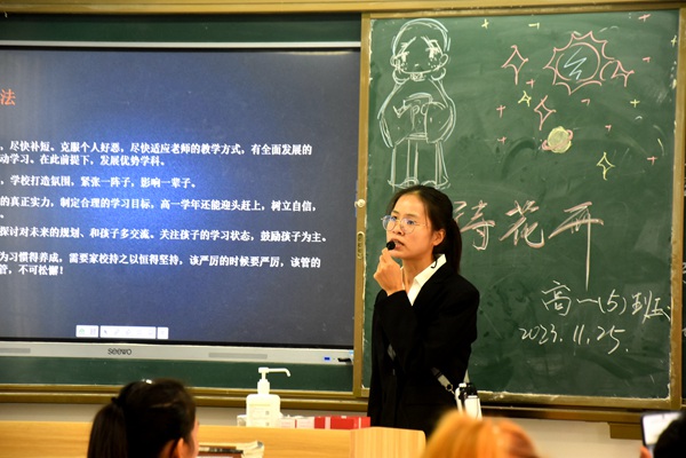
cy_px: 229
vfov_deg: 9.3
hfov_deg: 14.0
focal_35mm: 147
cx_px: 343
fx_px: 2801
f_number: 5.6
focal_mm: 98
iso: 1400
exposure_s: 1/60
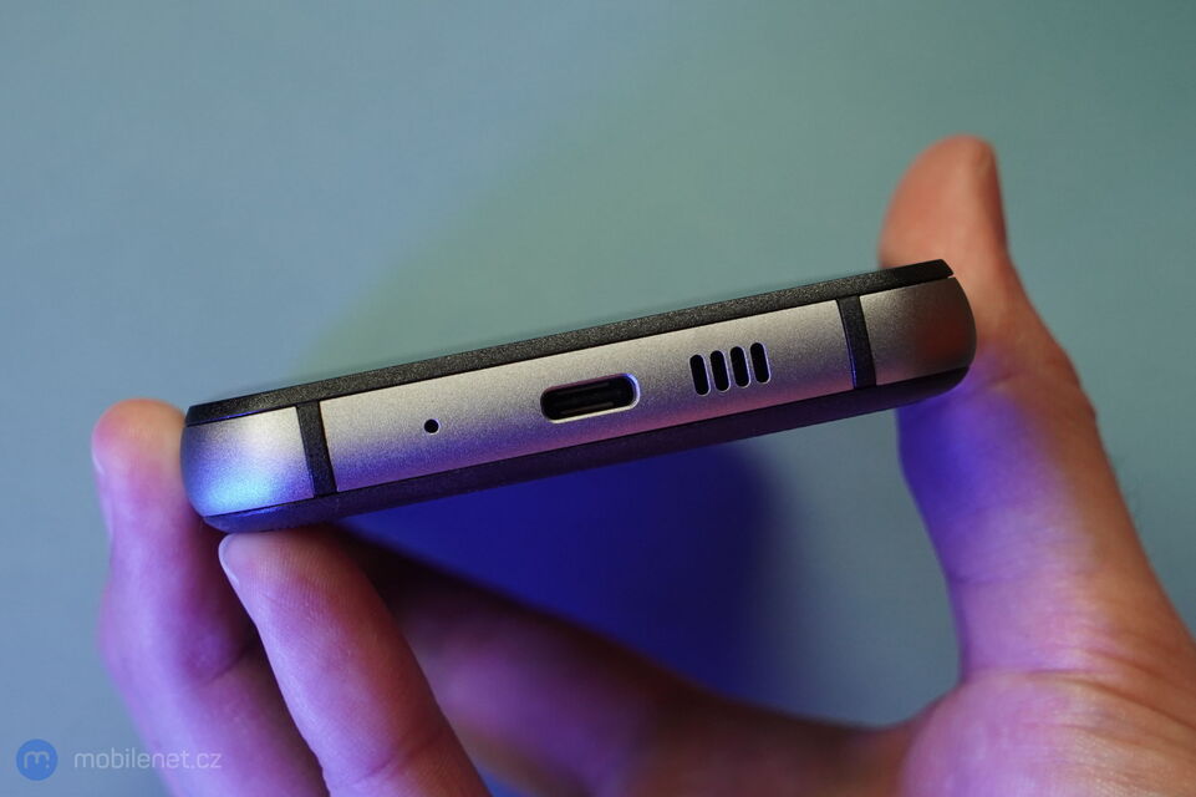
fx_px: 2325
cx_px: 598
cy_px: 398
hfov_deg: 28.9
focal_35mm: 70
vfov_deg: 19.4
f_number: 8
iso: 1600
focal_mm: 70
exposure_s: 1/200
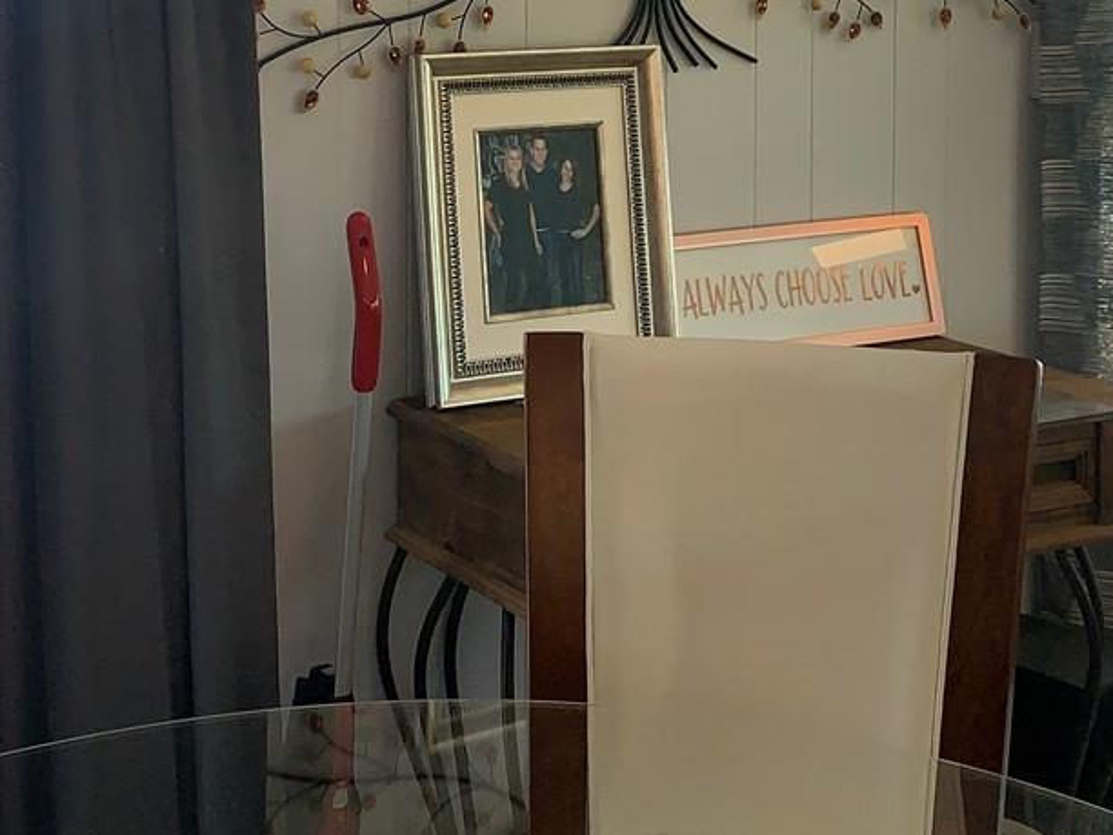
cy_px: -15
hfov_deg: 28.6
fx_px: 2186
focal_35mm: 68
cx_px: 522
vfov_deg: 20.8
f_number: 1.8
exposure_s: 1/120
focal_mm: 4.25
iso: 40
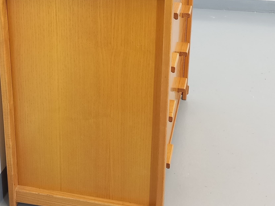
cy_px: 38
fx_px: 477
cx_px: 117
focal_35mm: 60
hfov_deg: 32.1
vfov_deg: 24.0
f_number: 1.8
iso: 320
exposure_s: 1/49
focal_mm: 4.65
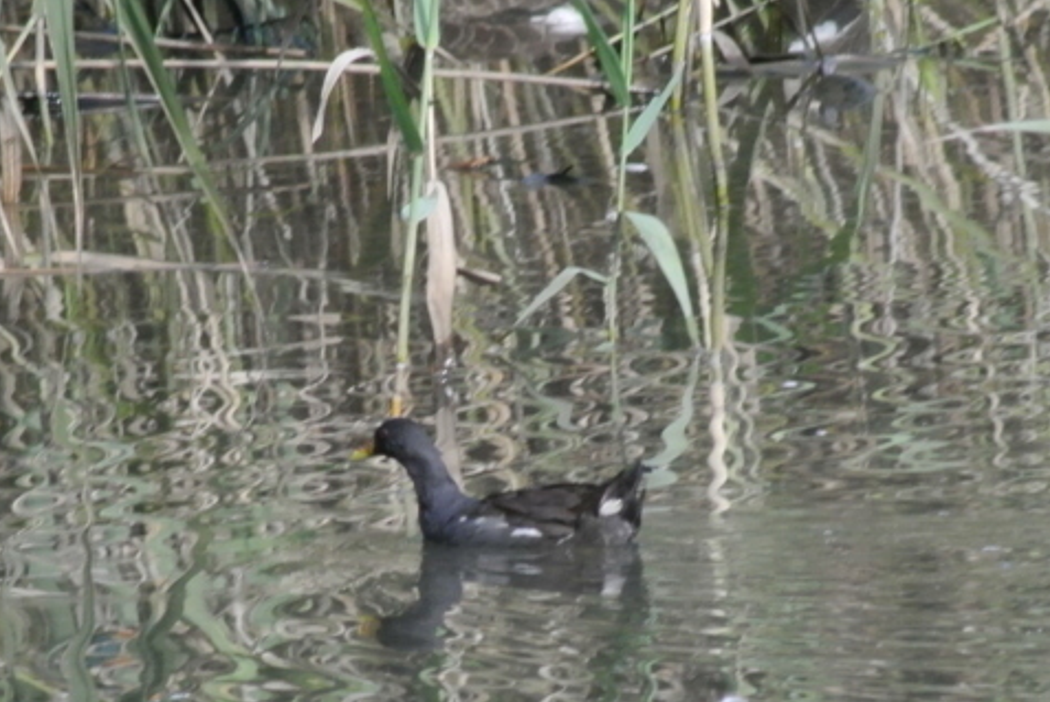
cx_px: 451
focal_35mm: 1565
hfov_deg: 1.3
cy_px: 435
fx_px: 45686
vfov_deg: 0.9
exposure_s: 1/200
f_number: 13
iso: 800
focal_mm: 270
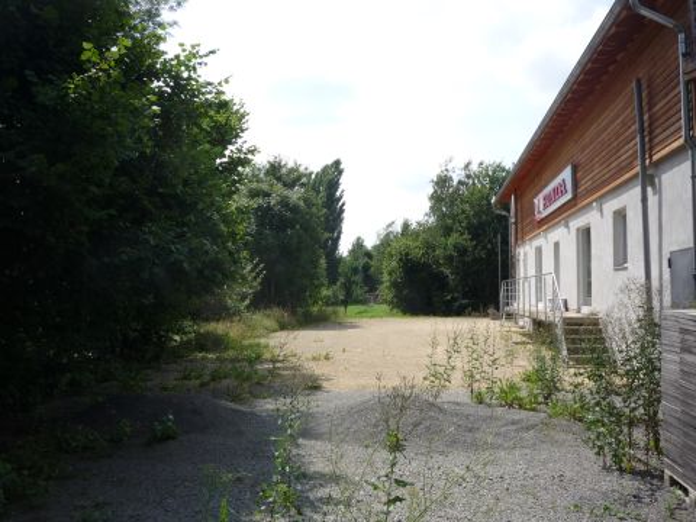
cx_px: 348
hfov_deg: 56.8
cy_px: 261
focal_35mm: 32
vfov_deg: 44.2
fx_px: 643
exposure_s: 1/400
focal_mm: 5.2
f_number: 5
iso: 100
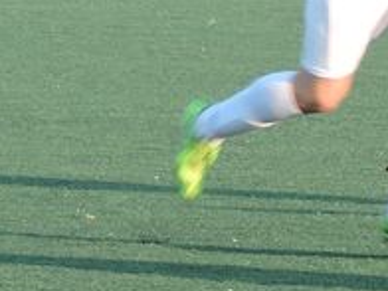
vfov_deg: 1.5
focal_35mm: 967
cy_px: -69
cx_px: 519
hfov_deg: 2.0
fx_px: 10839
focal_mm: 33
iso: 100
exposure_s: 1/125
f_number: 4.6
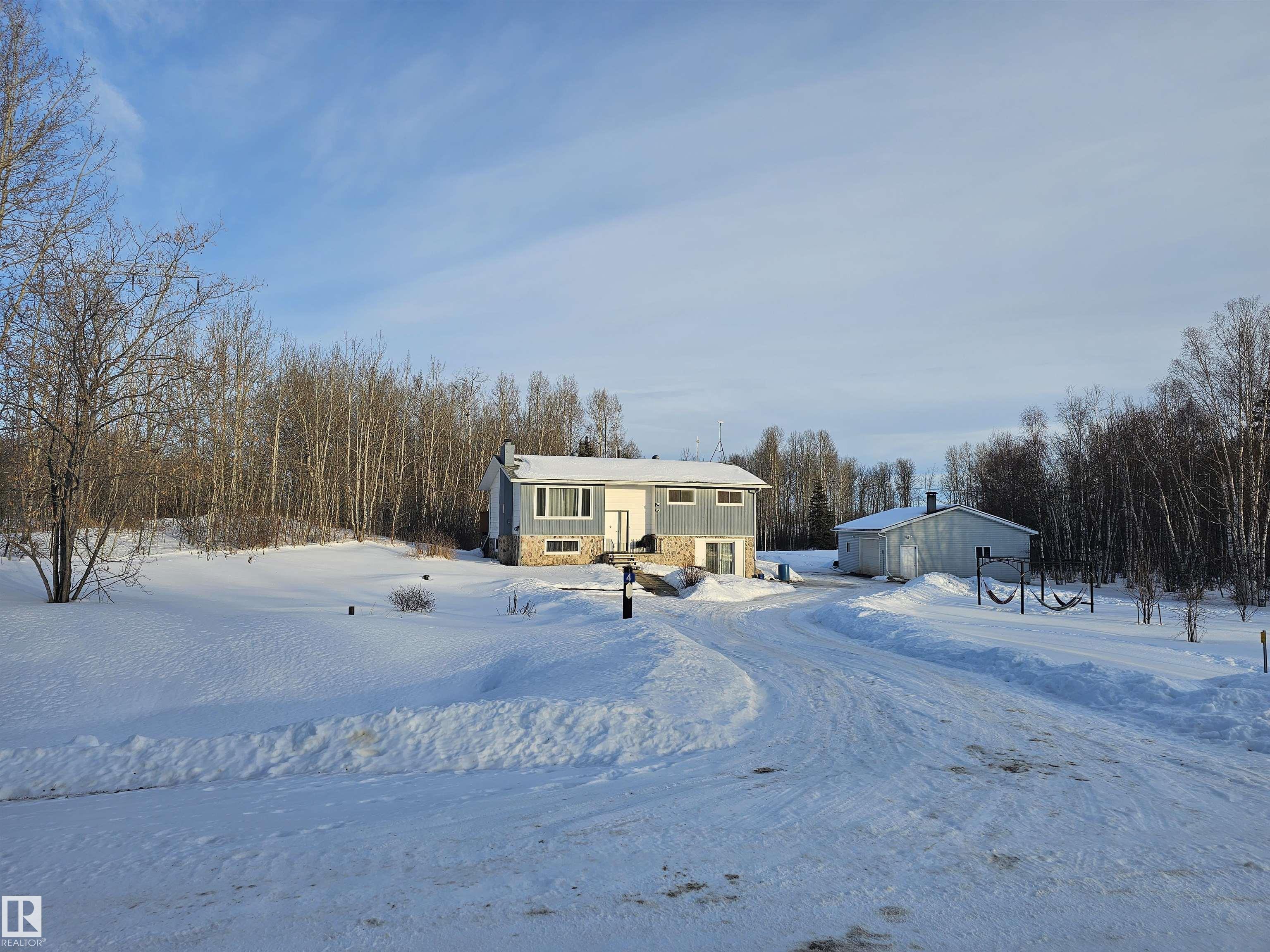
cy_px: 476
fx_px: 844
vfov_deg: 58.9
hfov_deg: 73.9
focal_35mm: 23
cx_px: 635
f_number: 1.7
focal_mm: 6.3
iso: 10
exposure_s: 1/440
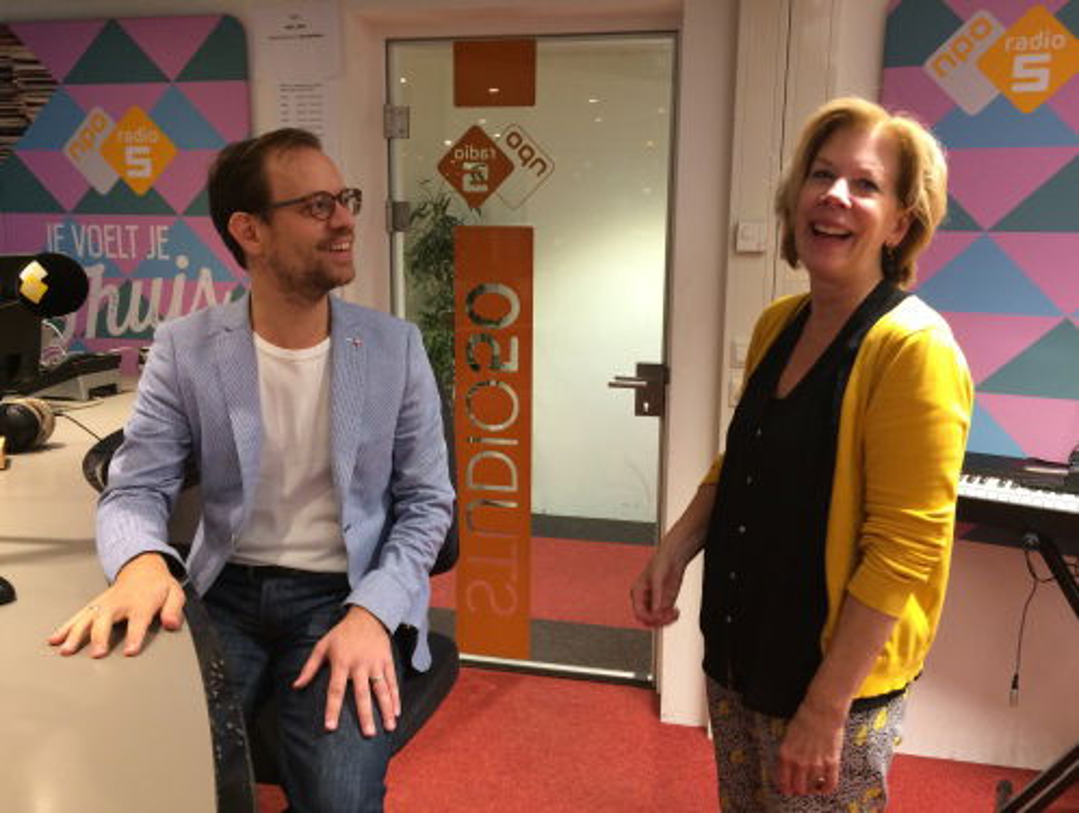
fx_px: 905
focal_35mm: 29
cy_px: 406
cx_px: 540
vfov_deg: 48.3
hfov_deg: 61.6
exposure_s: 1/33
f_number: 2.2
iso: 200
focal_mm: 4.15
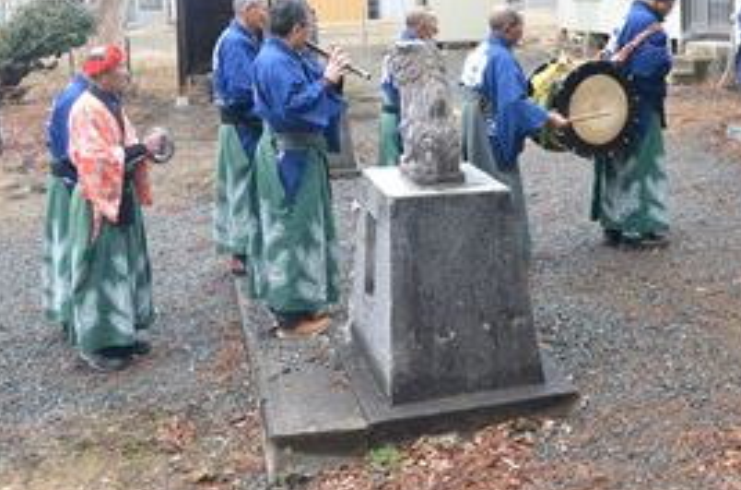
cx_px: 534
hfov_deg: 35.1
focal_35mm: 56
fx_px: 1149
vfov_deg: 23.4
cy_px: 54
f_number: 5
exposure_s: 1/800
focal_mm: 20
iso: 3200
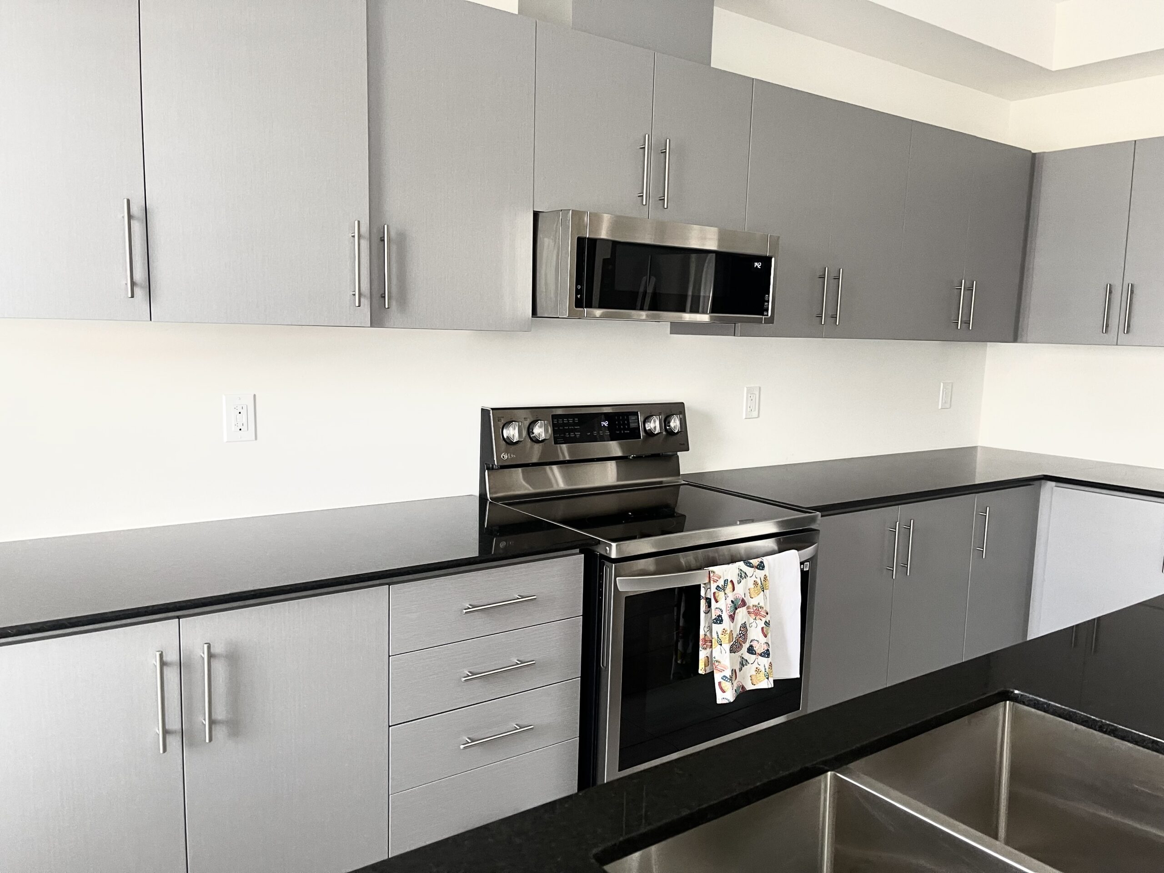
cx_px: 582
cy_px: 436
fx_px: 841
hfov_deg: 69.4
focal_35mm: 25
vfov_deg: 54.9
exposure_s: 1/60
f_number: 1.6
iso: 200
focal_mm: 5.1
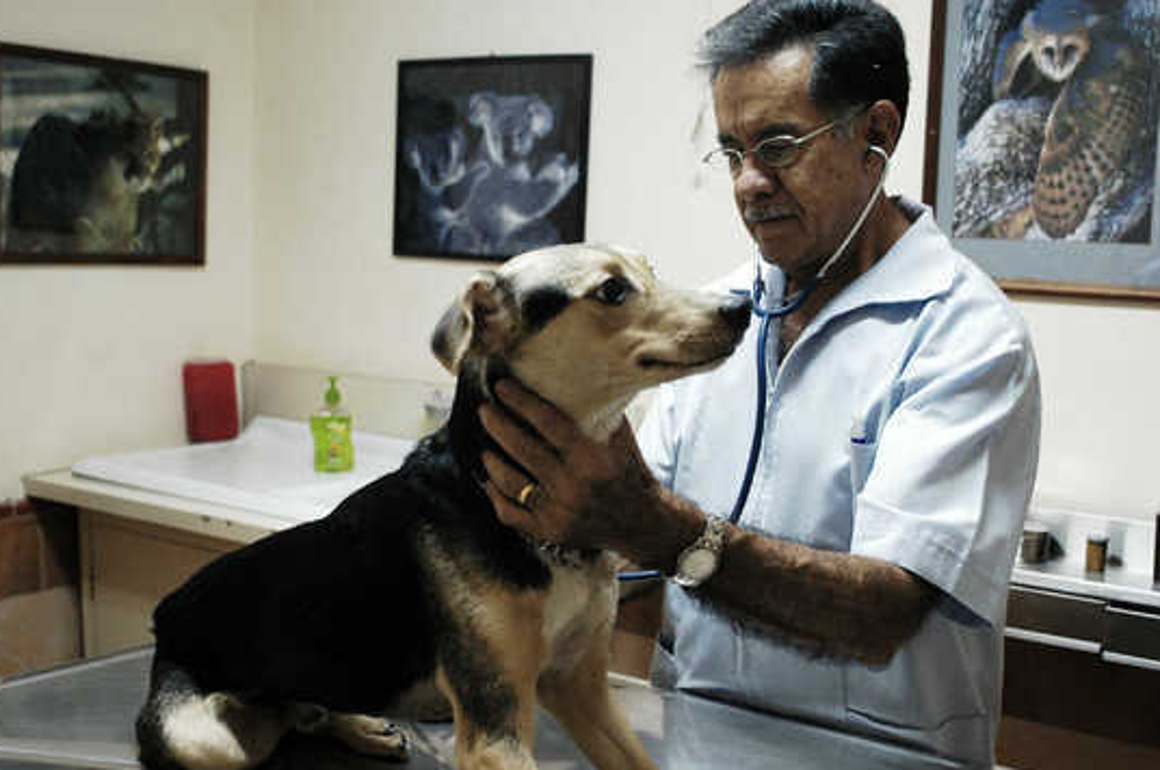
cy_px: 455
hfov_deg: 45.4
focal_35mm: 43
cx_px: 643
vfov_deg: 31.0
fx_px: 1384
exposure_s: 1/50
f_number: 3.2
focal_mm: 24
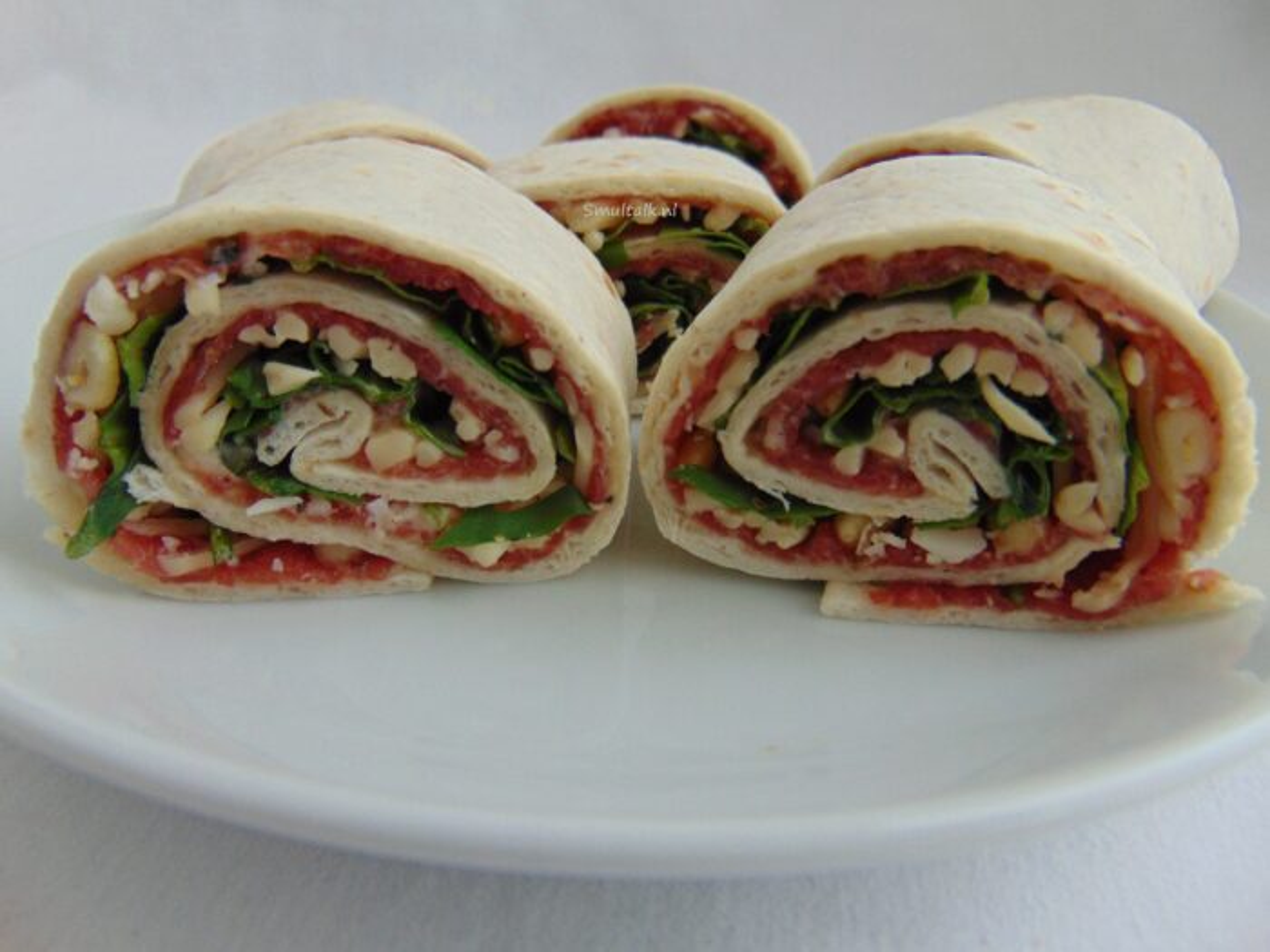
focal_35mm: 25
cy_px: 476
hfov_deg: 69.4
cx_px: 635
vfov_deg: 54.9
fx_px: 917
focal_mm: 4.5
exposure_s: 1/30
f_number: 3
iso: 100
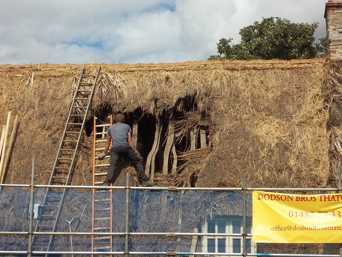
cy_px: 128
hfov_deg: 20.4
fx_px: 949
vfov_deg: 15.4
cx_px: 171
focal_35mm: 96
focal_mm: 17.1
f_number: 5.2
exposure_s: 1/640
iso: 64
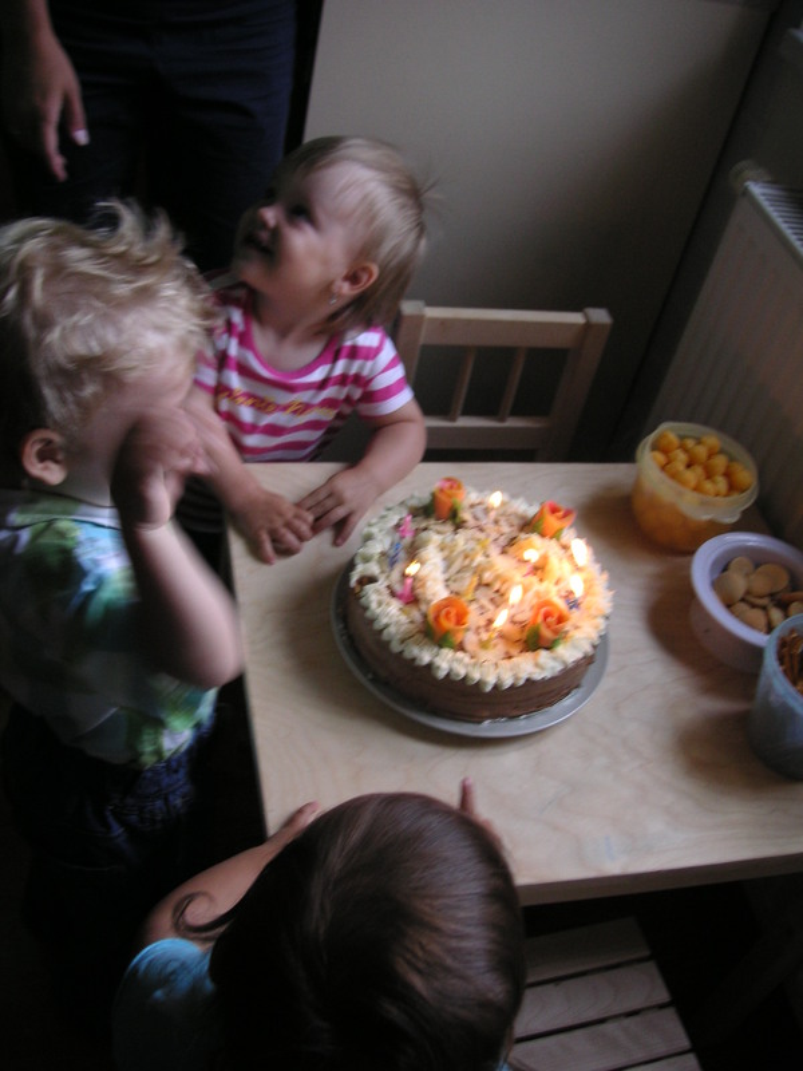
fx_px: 1144
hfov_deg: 38.7
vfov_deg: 50.1
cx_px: 402
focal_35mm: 37
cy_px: 536
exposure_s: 1/45
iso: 50
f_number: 2.8
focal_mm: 6.1
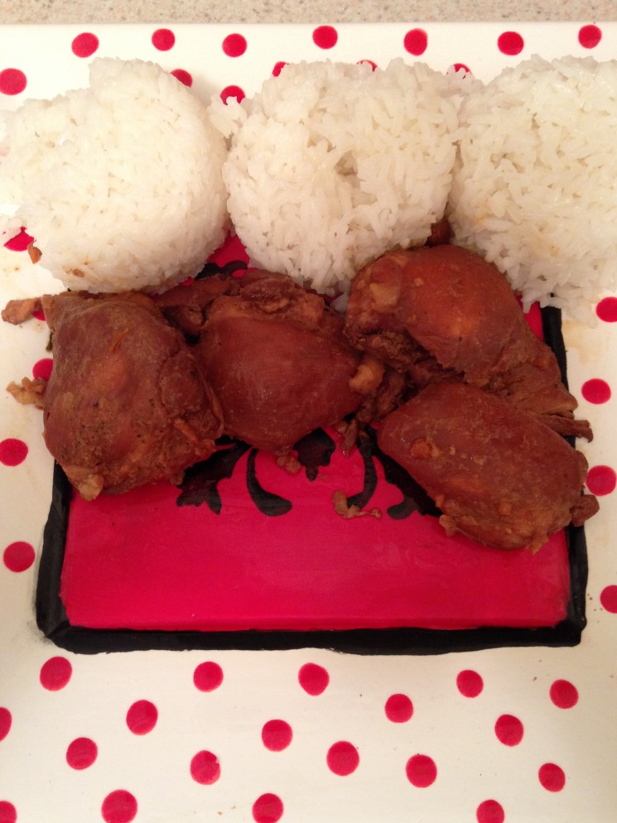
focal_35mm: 34
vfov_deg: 54.0
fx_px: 808
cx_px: 317
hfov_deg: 41.8
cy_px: 415
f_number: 2.4
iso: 250
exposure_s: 1/20
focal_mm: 4.12
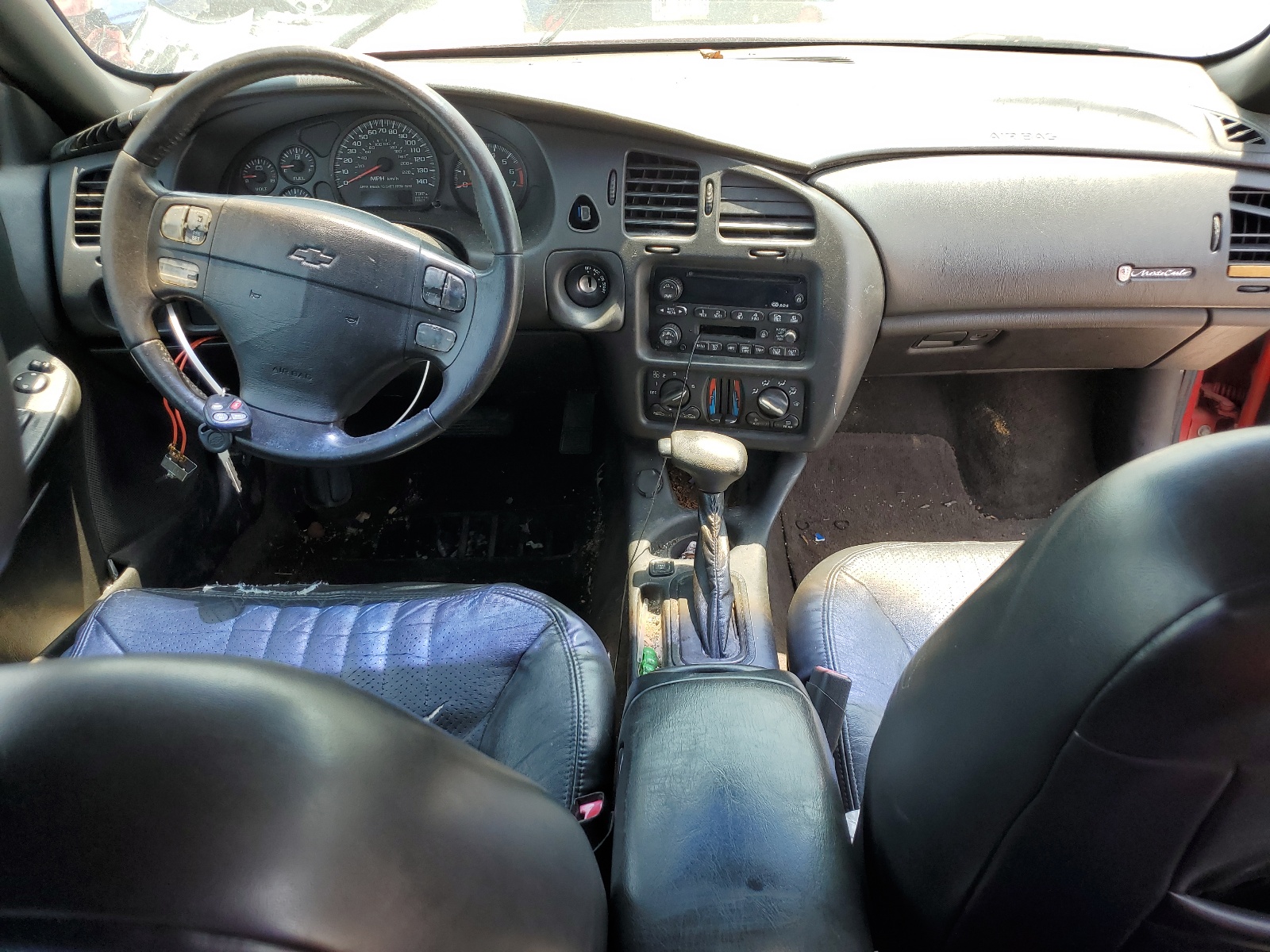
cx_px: 635
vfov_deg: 53.1
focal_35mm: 26
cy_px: 476
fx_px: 954
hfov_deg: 67.3
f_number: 1.5
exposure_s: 1/270
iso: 50
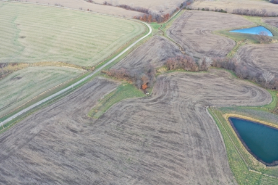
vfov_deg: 46.4
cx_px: 139
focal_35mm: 28
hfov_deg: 65.5
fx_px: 216
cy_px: 92
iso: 100
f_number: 3.5
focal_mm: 10.26
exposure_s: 1/80
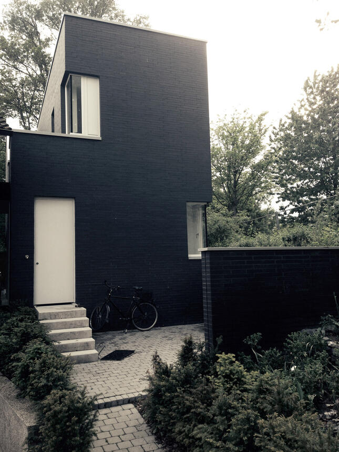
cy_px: 226
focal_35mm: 33
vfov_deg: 55.4
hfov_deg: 42.9
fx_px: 431
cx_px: 170
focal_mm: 4.12
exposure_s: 1/193
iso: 50
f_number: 2.4
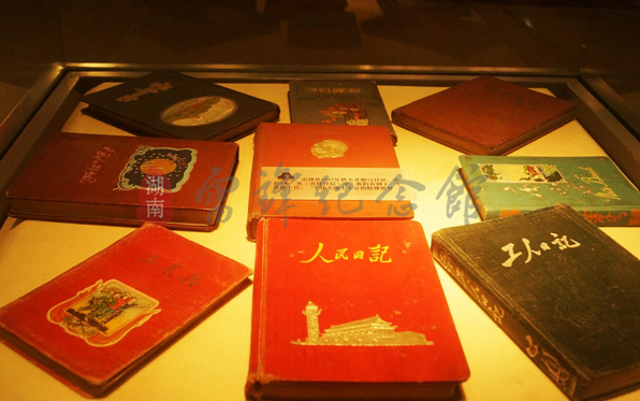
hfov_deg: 49.3
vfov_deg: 32.0
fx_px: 698
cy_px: 195
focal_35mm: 40
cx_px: 320
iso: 1600
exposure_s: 1/50
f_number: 6.3
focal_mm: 26
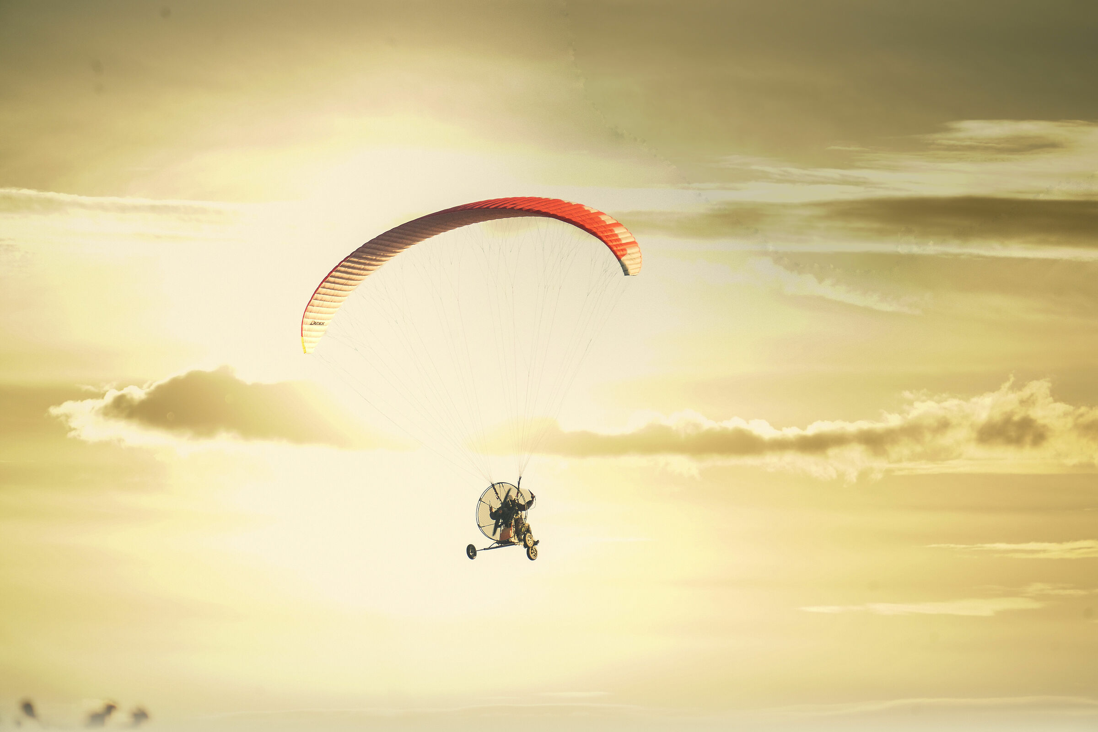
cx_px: 549
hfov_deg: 2.5
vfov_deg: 1.6
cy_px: 366
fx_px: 25618
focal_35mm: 840
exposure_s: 1/2000
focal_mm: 840
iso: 1600
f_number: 9
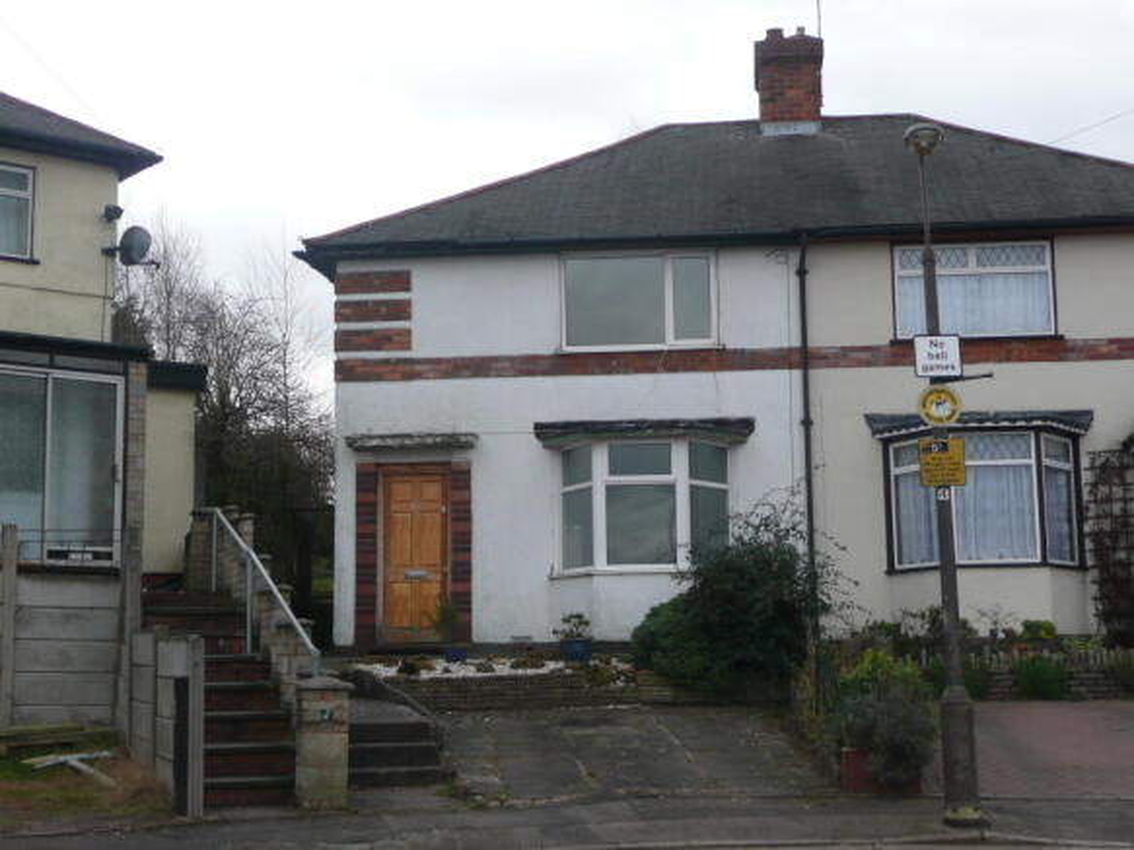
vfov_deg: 26.6
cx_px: 567
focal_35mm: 55
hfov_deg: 34.9
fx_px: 1801
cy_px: 425
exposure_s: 1/160
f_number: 4.3
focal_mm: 9.1
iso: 100
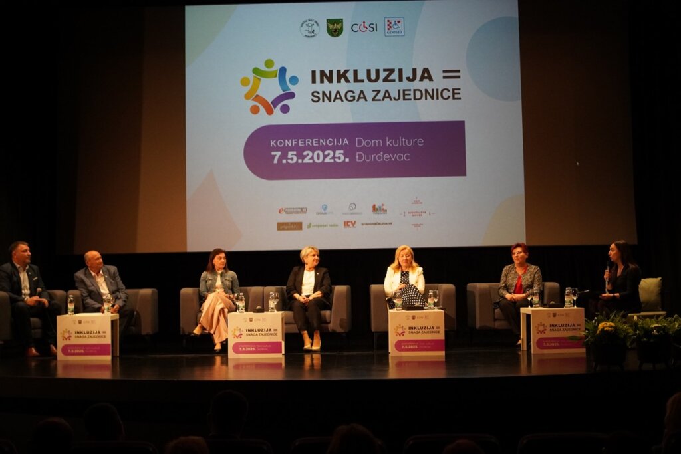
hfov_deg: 37.8
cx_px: 340
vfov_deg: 25.8
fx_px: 993
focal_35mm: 52
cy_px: 227
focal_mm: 35
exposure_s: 1/80
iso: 2000
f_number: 2
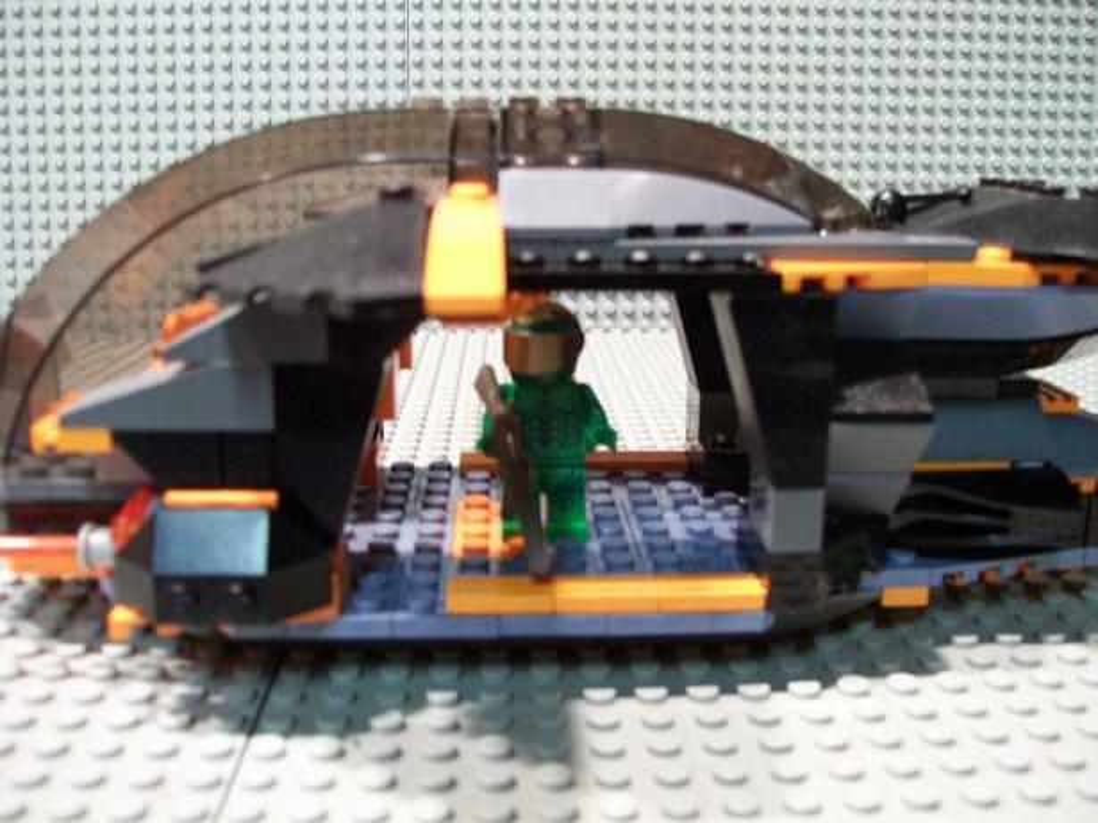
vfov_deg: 39.6
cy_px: 412
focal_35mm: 36
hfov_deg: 51.4
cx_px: 549
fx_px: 1142
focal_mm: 6
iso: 160
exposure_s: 1/10.7
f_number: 2.7
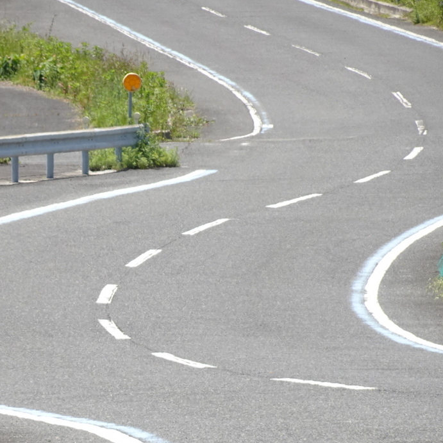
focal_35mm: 597
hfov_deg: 2.9
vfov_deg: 2.9
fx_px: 8644
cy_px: 260
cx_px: 113
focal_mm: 63.17
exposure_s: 1/500
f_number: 6.3
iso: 200
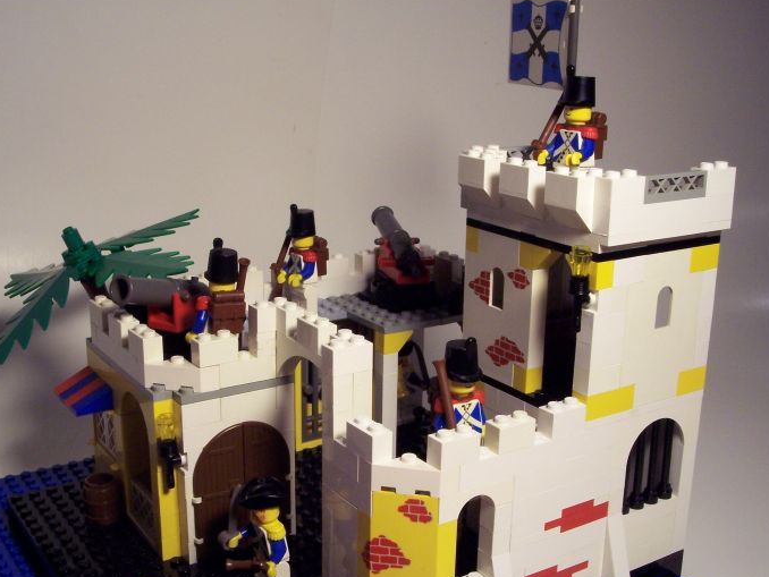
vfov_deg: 31.5
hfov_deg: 41.2
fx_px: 1022
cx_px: 357
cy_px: 332
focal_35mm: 46
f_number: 3.4
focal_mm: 8
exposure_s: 1/10
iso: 200
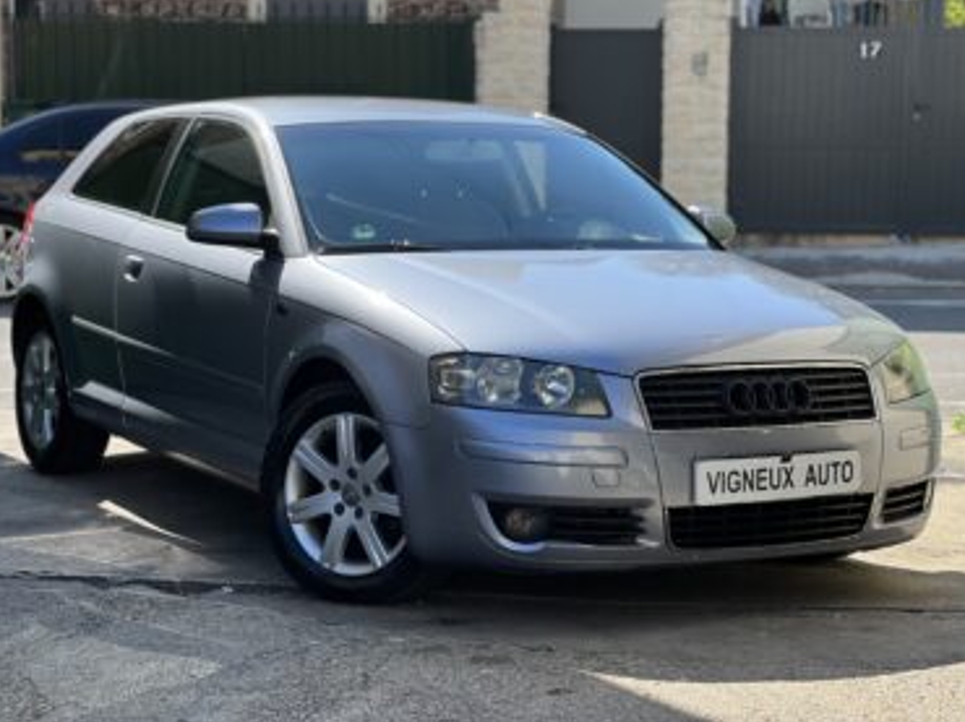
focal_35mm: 78
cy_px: 358
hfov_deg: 25.0
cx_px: 481
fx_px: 2173
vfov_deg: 18.9
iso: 32
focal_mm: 9
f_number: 2.8
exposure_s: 1/418
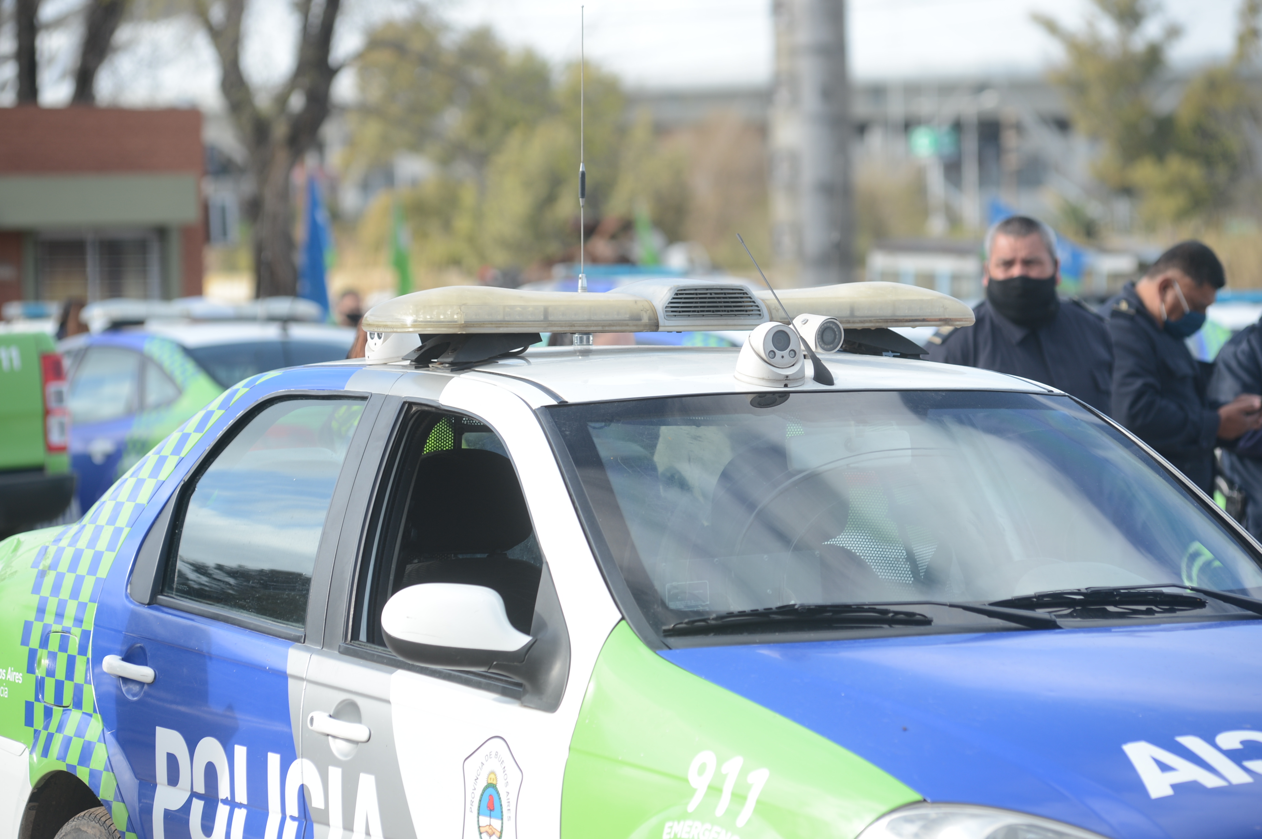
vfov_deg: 8.1
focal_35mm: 170
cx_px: 631
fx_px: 5953
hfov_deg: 12.1
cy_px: 420
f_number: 5.6
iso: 200
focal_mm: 170
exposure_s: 1/400
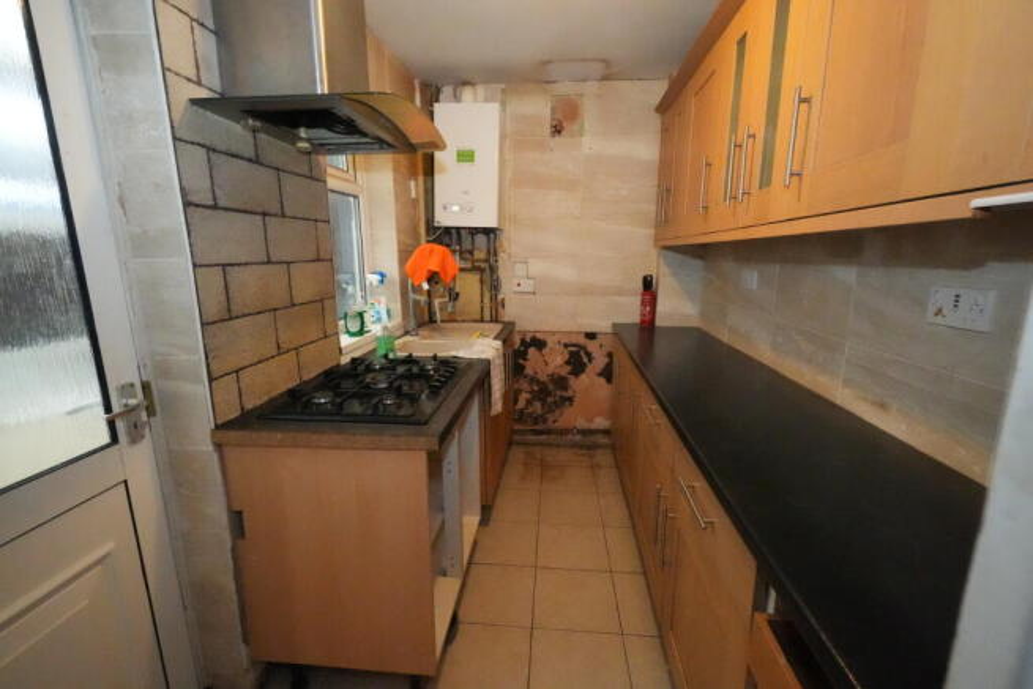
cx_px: 516
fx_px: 430
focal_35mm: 15
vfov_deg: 77.4
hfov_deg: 100.4
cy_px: 344
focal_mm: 10
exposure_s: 1/100
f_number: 8
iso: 16000
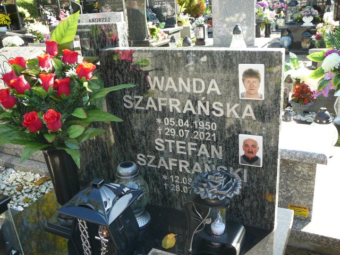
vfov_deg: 40.7
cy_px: 128
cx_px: 170
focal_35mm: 35
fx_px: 344
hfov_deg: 52.6
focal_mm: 5.2
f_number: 2.8
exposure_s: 1/125
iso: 80
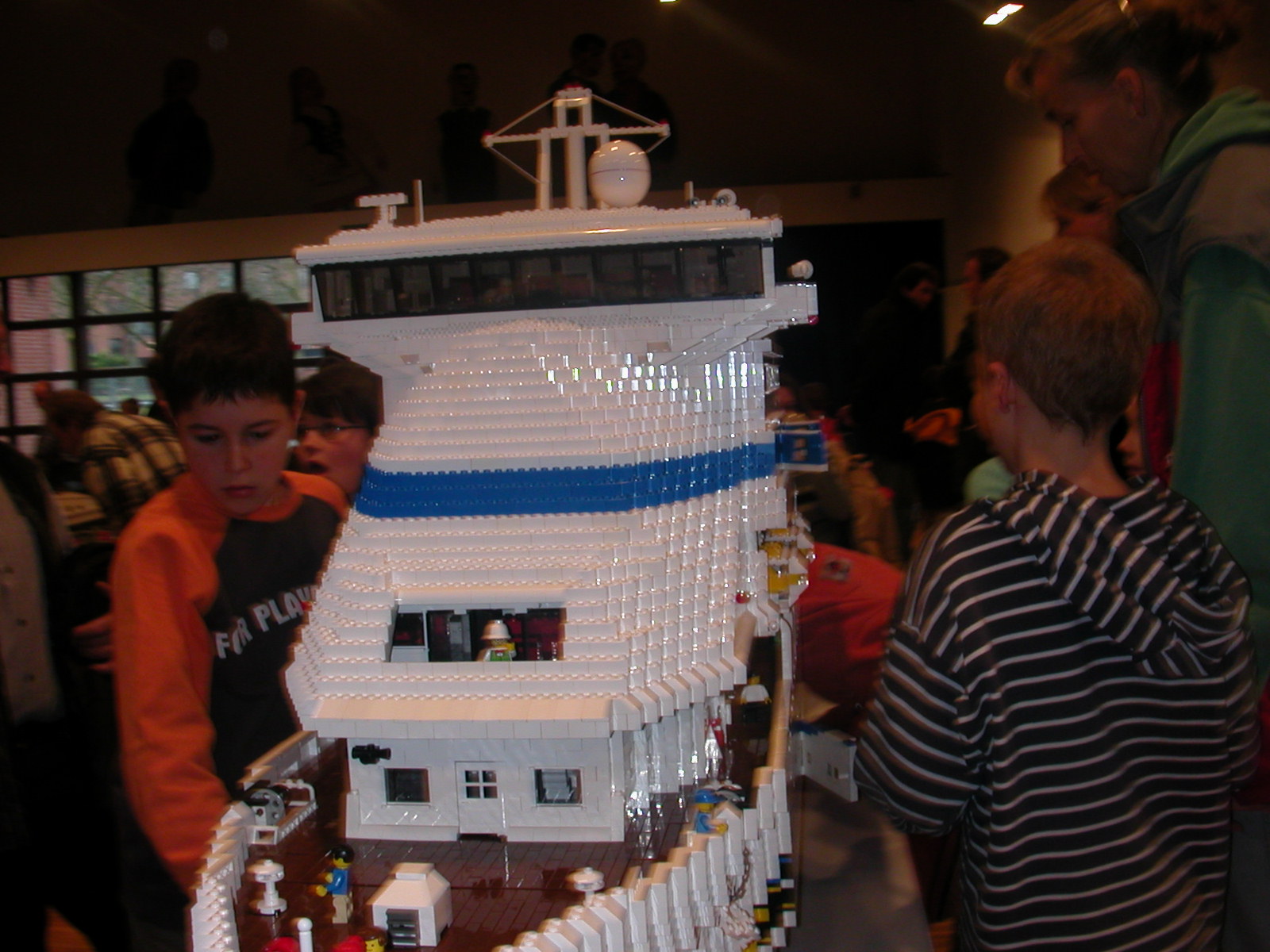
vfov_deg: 38.7
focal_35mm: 37
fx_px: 1357
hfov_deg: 50.1
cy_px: 476
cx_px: 635
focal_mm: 5.6
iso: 100
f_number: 4.5
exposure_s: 1/30
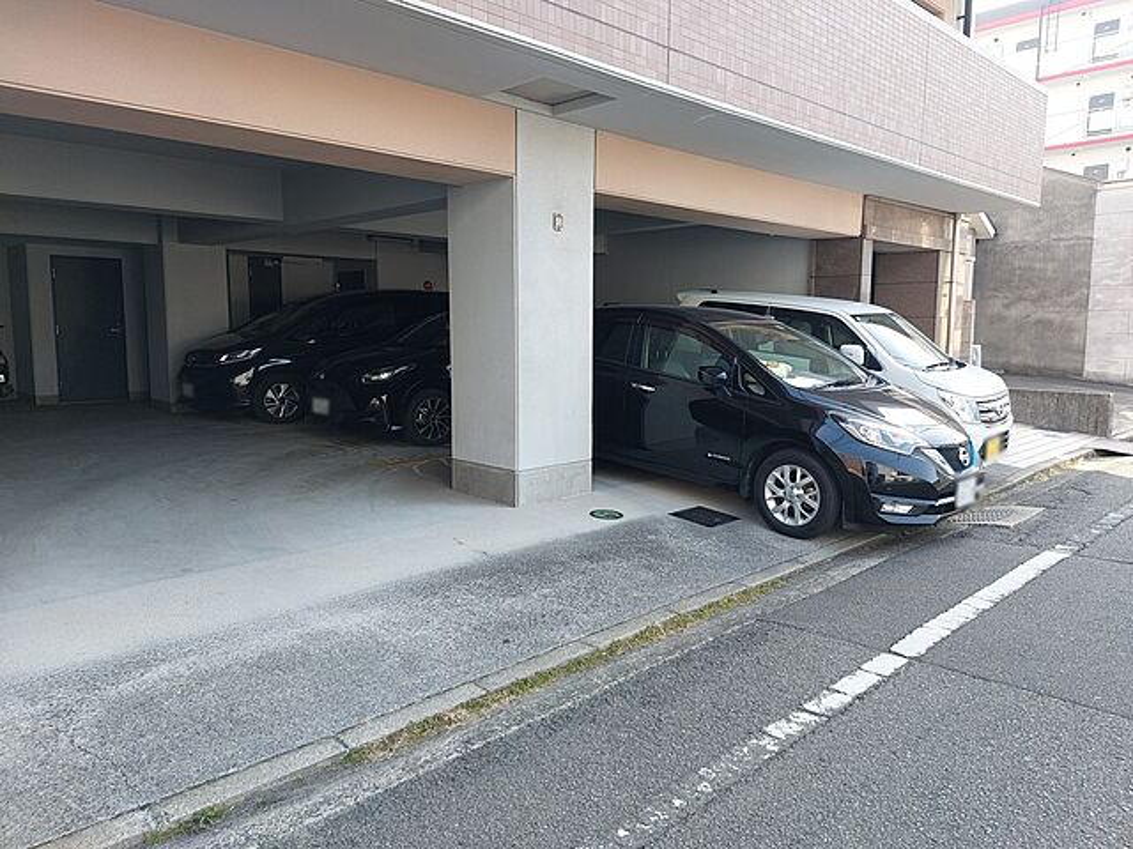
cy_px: 424
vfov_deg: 56.8
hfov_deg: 71.6
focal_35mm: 24
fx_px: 786
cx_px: 566
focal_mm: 5.23
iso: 25
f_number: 1.8
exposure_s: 1/120
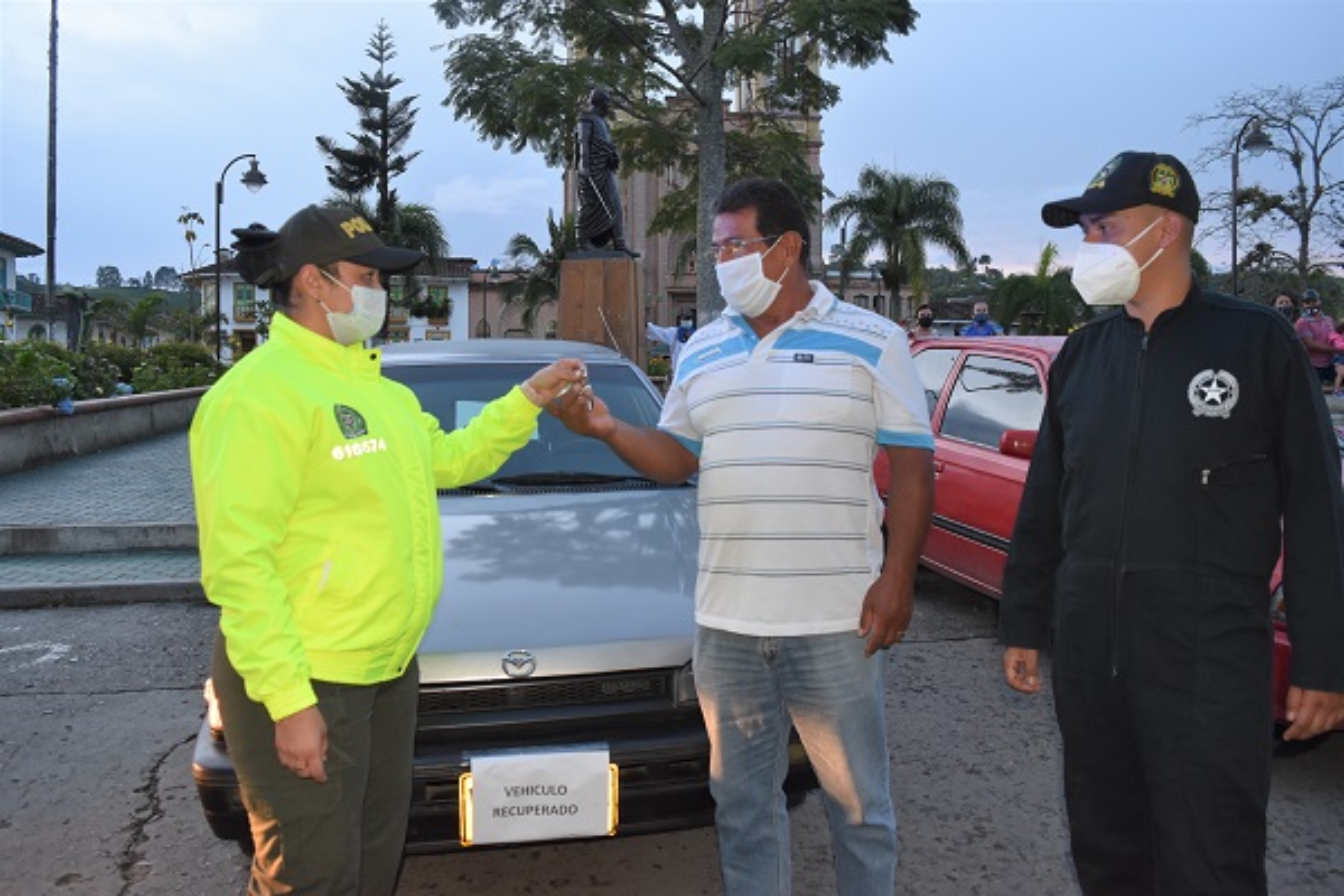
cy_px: 448
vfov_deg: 47.9
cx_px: 672
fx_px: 1008
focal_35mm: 27
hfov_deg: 67.4
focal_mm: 18
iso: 800
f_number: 4.5
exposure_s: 1/80
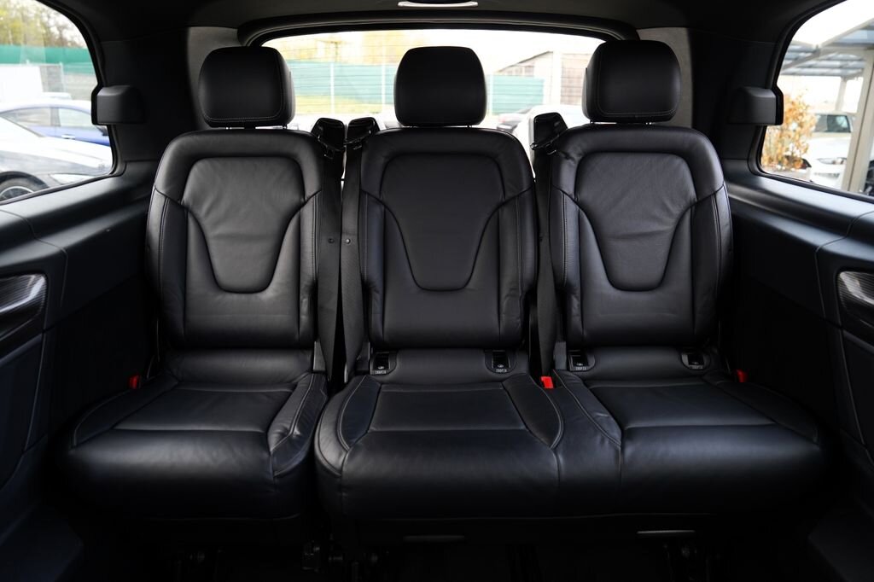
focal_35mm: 24
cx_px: 437
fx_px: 582
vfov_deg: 53.1
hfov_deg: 73.8
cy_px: 291
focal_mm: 24
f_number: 2.8
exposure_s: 1/30
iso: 640
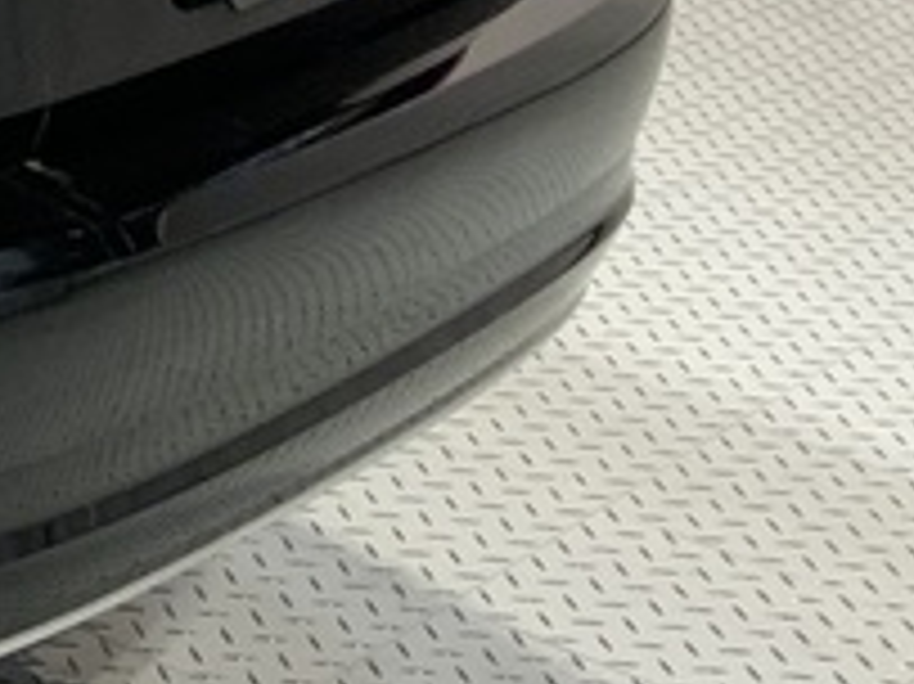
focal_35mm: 137
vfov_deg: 10.6
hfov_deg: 12.1
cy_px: -176
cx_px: -1135
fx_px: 3615
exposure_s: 1/60
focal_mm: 3
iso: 80
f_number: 1.8
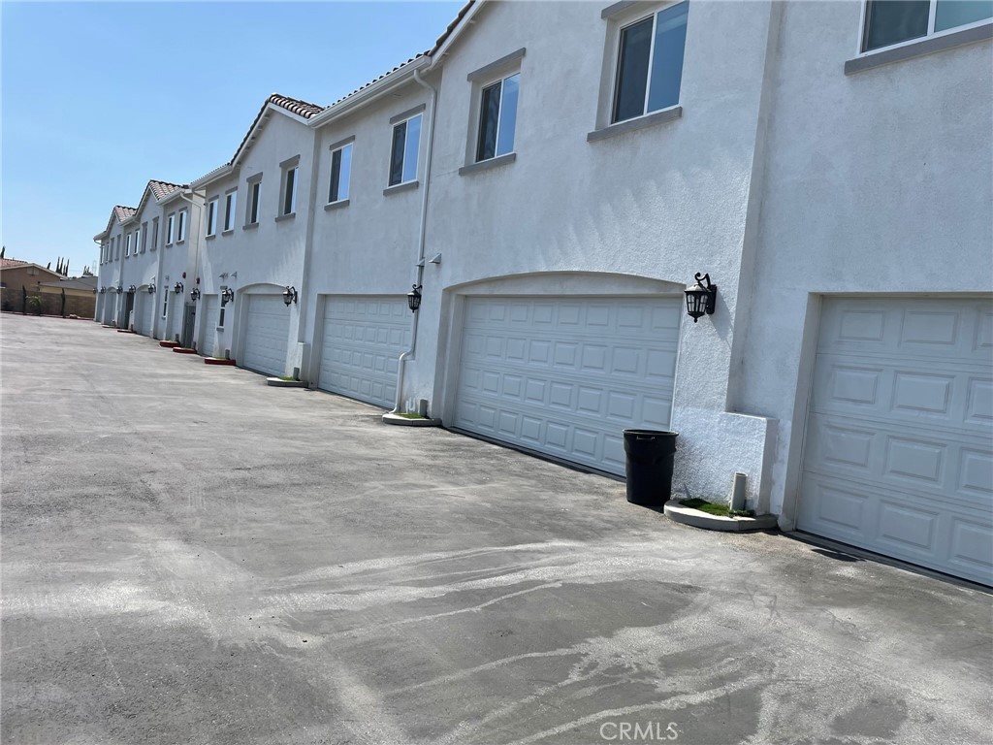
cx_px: 496
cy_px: 372
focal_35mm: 26
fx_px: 746
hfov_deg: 67.3
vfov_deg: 53.1
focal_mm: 4.2
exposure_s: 1/4000
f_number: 1.6
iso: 32
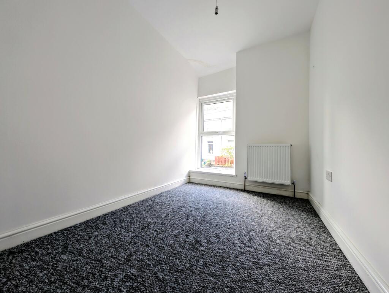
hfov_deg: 110.5
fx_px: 135
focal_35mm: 12
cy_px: 146
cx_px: 194
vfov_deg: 94.6
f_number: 1.95
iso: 41
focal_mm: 2.23
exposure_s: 1/33.8
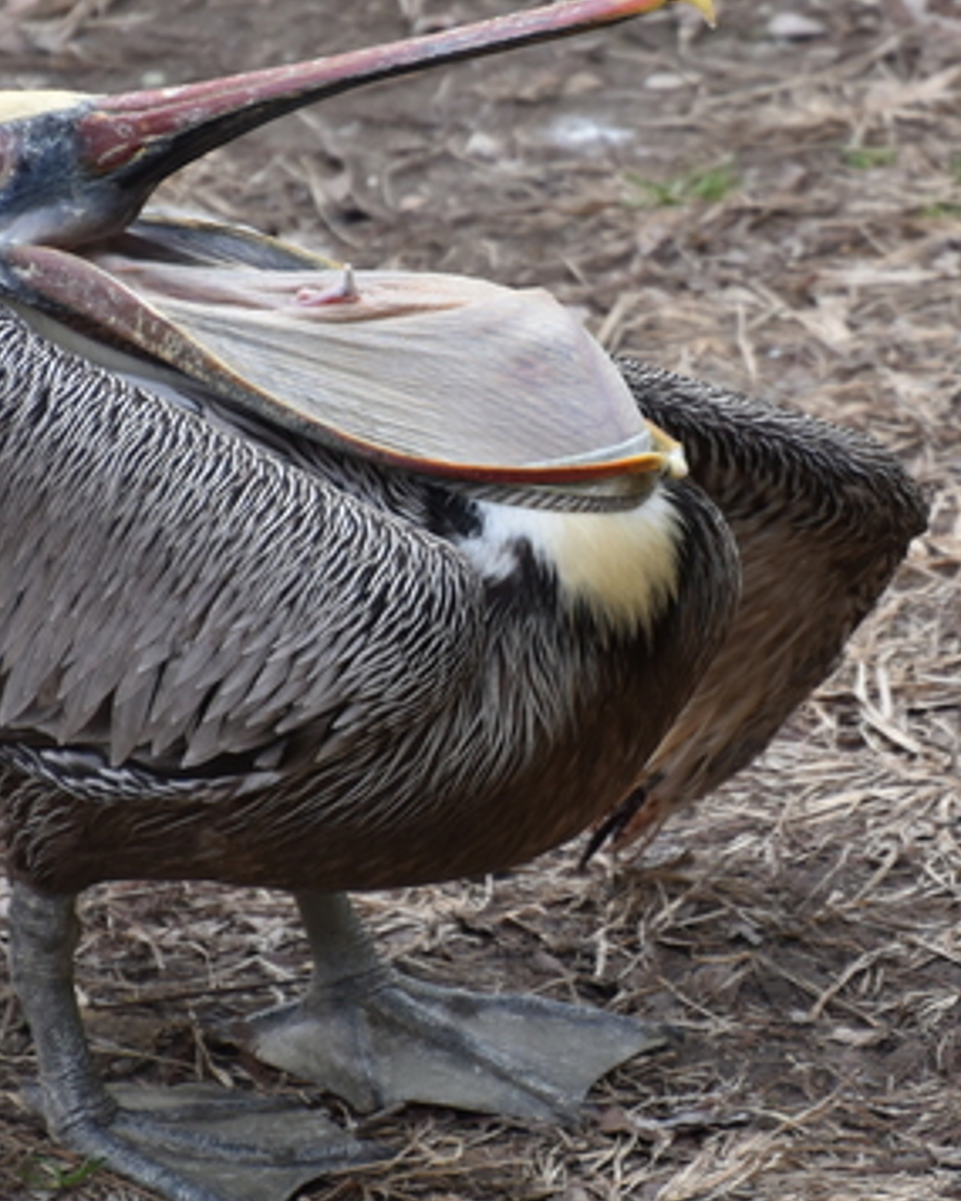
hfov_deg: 1.5
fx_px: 35964
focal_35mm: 1012
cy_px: 401
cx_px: 711
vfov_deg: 1.9
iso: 560
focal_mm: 300
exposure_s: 1/640
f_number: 5.6
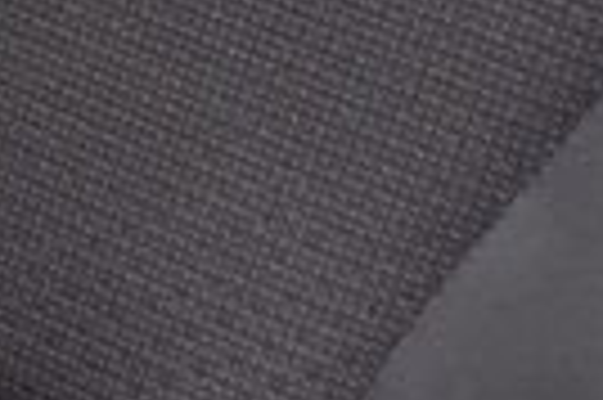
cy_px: -207
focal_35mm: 230
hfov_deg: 8.7
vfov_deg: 5.9
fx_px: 3848
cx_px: -418
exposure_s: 1/15
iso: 720
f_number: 6.3
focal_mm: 20
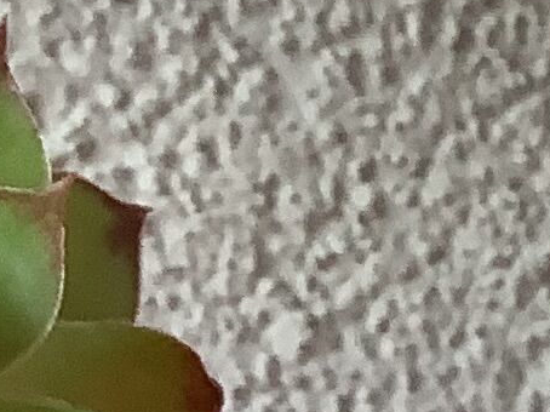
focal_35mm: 223
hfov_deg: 7.8
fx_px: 3541
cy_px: 1331
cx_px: 1576
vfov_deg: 6.1
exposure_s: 1/50
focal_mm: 3.3
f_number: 2.4
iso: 80
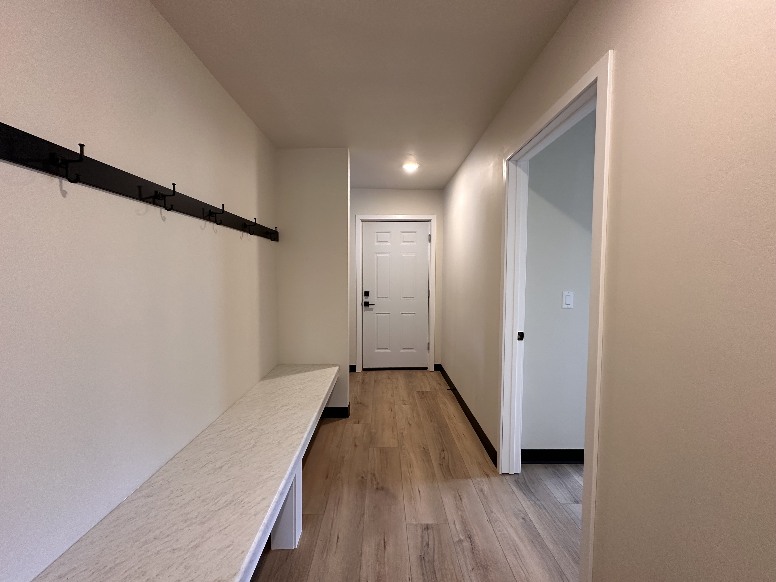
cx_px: 388
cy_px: 291
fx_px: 314
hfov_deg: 102.1
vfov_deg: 85.7
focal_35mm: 14
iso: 250
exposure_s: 1/120
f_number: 2.2
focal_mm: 2.22
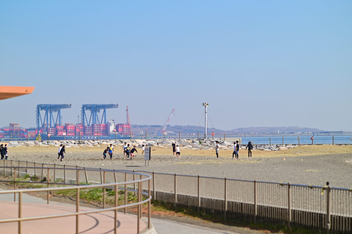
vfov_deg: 13.0
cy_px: 117
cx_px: 176
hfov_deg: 19.5
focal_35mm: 105
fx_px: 1026
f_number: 2.5
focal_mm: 105
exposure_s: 1/1250
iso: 100
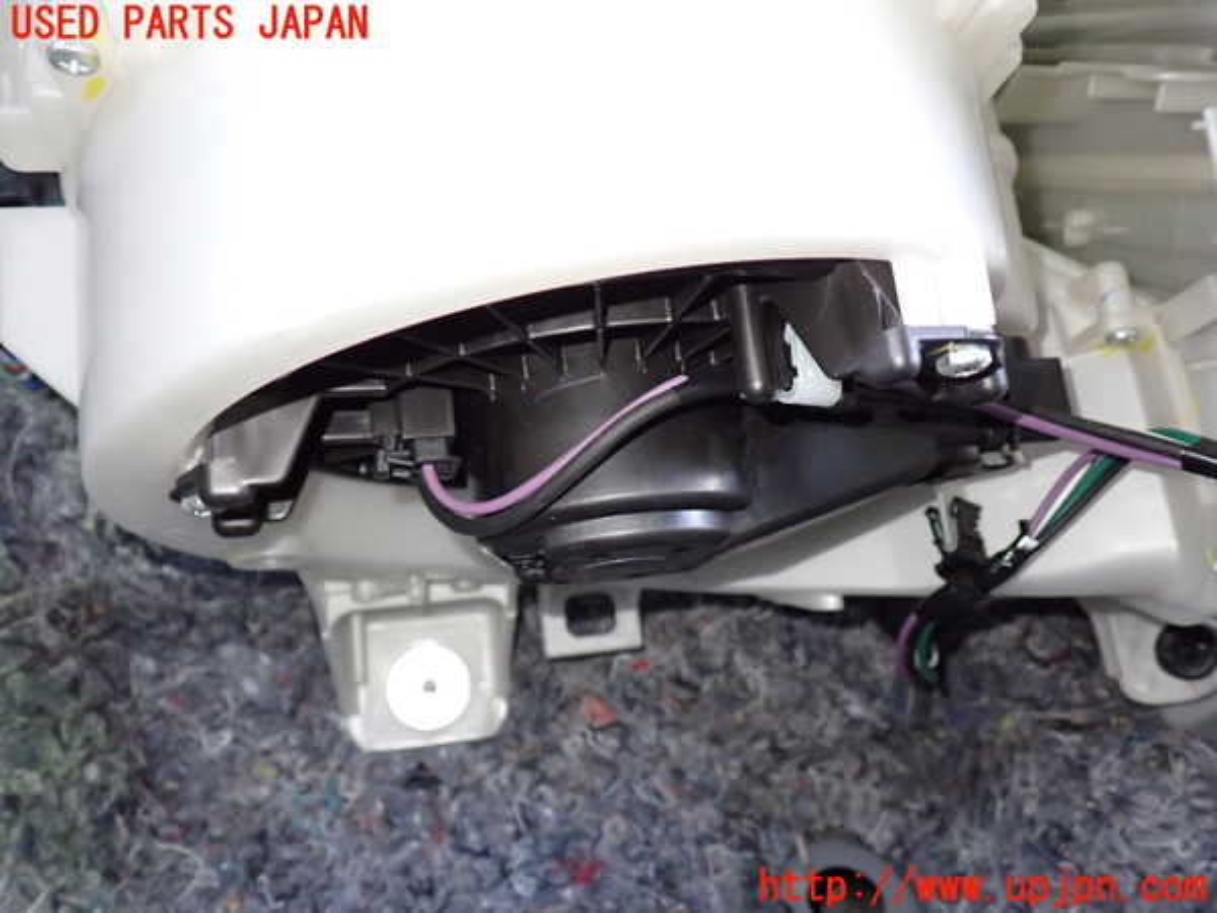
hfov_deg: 60.0
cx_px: 608
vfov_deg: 46.8
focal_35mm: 30
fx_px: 1055
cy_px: 456
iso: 640
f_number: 2.3
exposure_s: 1/30
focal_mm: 5.4
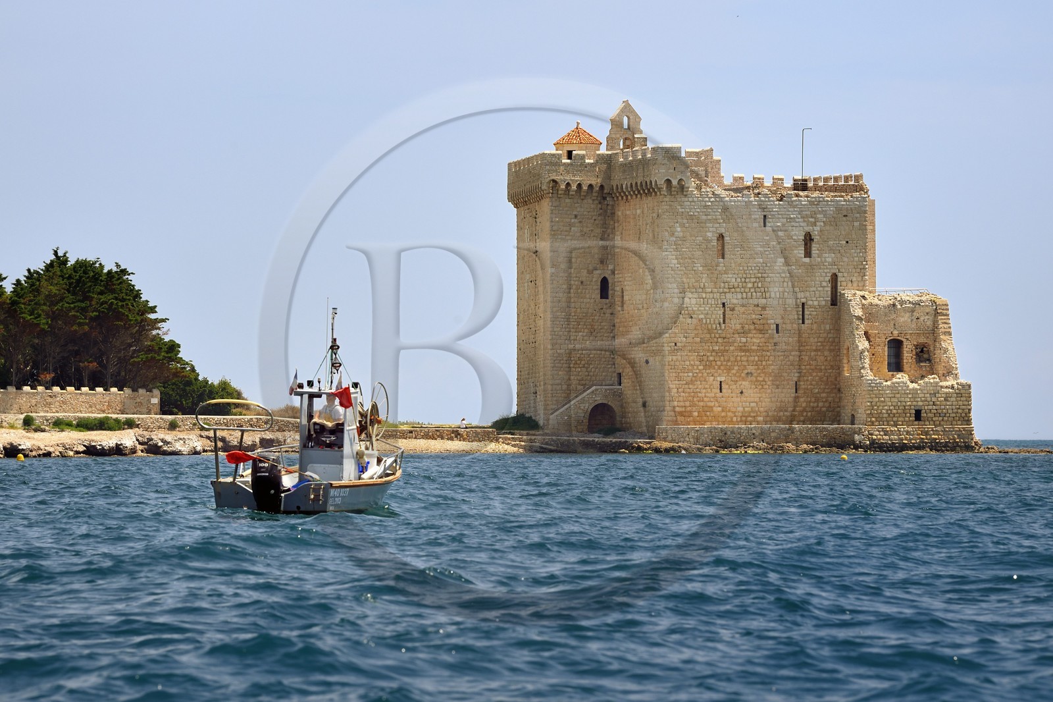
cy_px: 351
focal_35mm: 200
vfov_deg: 6.9
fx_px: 5848
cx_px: 526
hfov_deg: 10.3
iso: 200
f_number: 9
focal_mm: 200
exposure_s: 1/1000
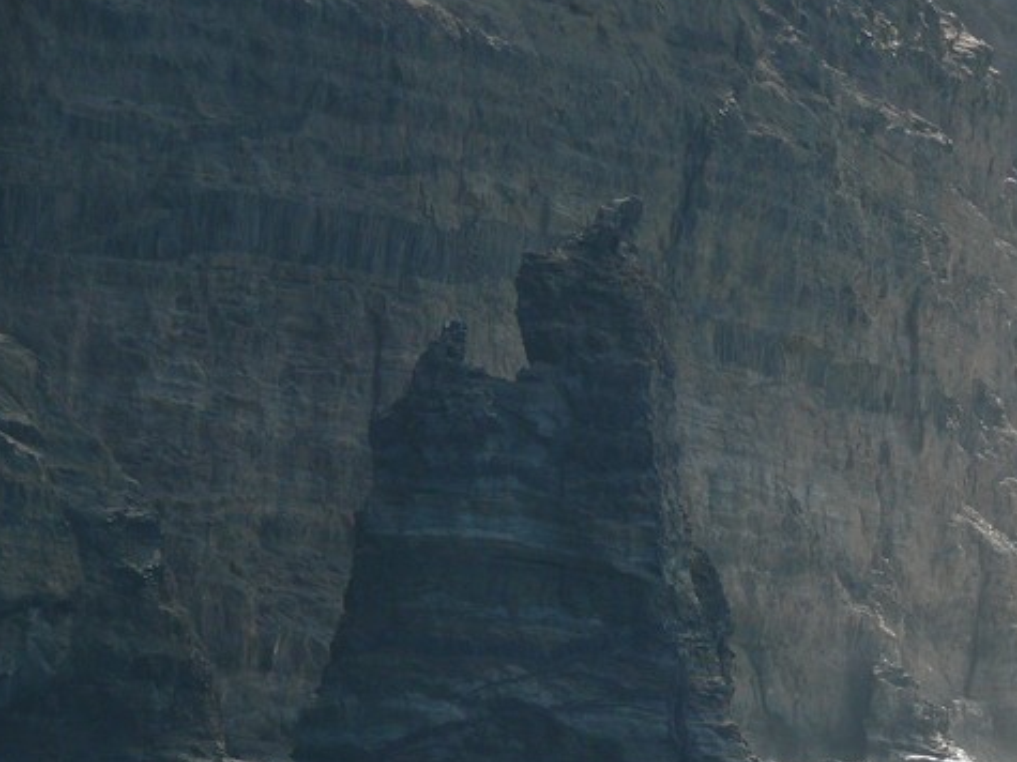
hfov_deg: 7.1
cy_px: 533
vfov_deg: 5.3
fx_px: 8165
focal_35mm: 278
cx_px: 773
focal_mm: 37.1
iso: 100
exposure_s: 1/200
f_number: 4
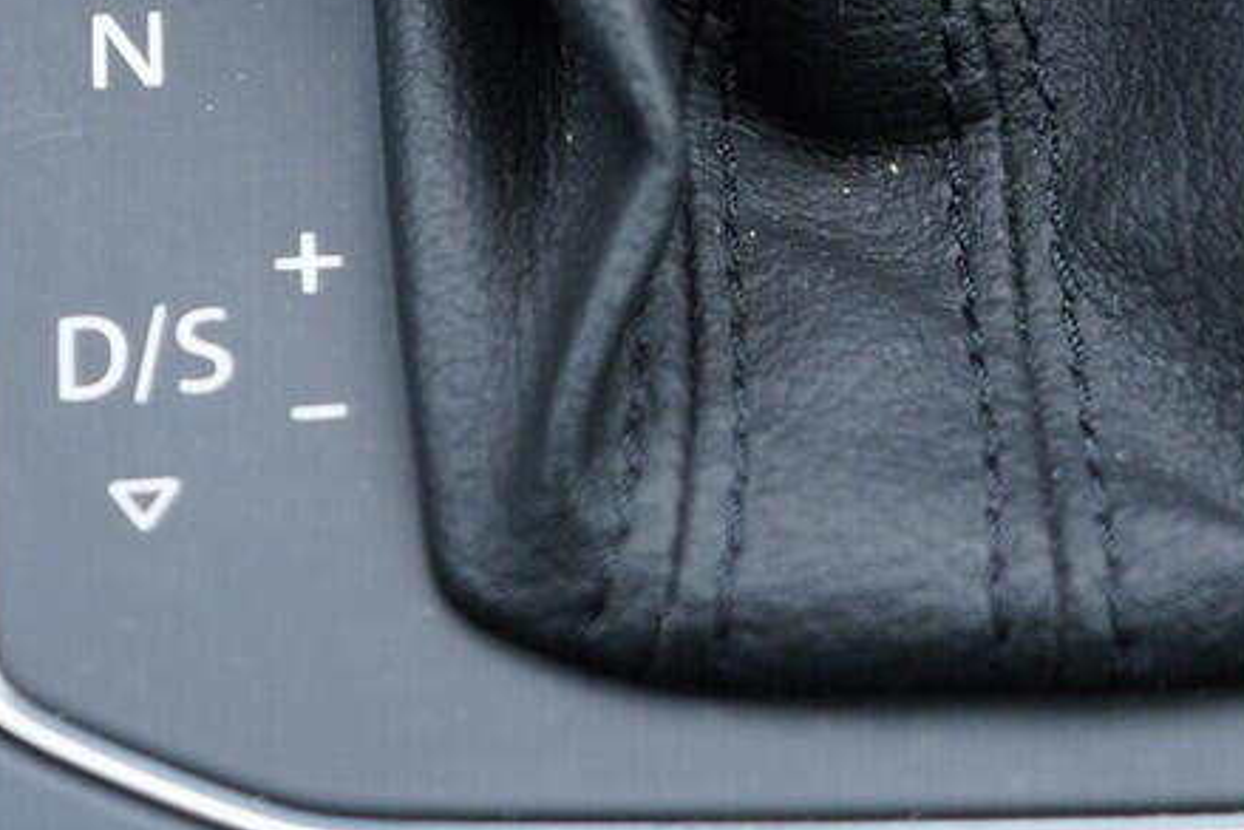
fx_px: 4079
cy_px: -91
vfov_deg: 11.5
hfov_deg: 17.3
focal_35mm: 118
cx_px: 649
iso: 320
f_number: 2.8
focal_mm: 24
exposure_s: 1/40
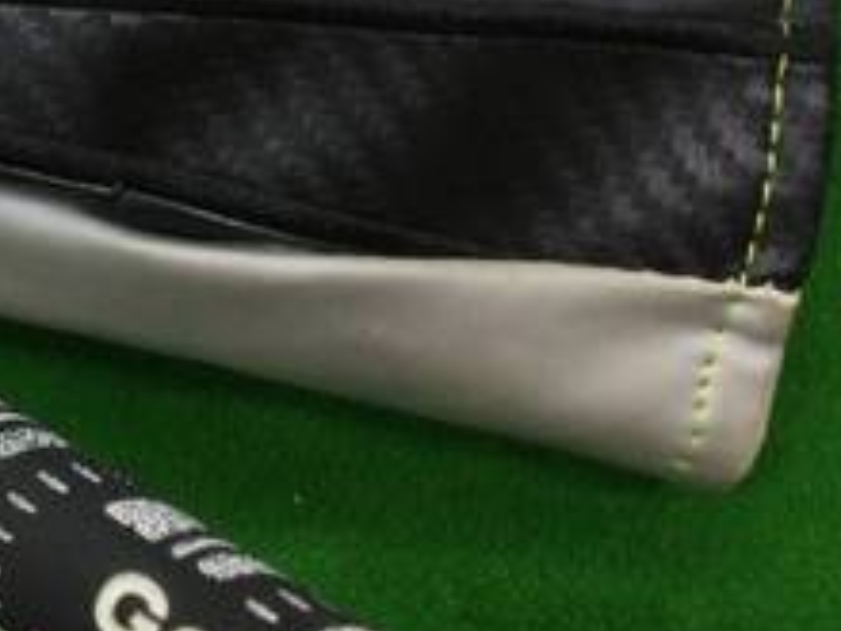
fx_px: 2187
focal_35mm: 90
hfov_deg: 20.0
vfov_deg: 16.3
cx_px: -256
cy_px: 115
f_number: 2.4
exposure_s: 1/30
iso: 64
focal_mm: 3.3
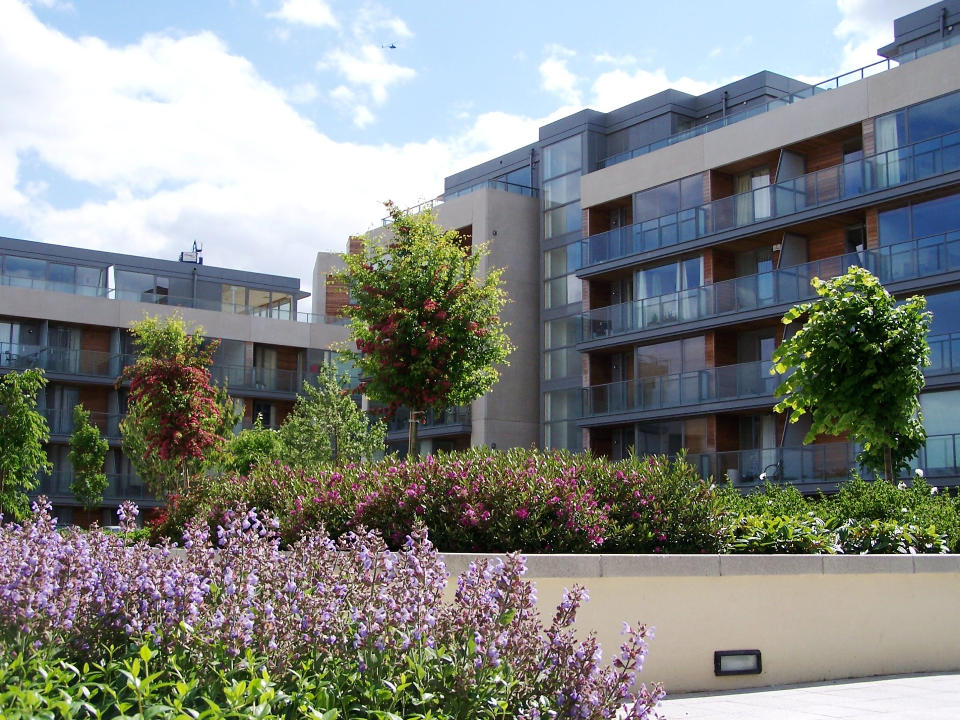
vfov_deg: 30.3
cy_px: 360
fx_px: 1331
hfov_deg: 39.7
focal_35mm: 48
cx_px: 480
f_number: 3
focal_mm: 8
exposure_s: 1/1000
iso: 80
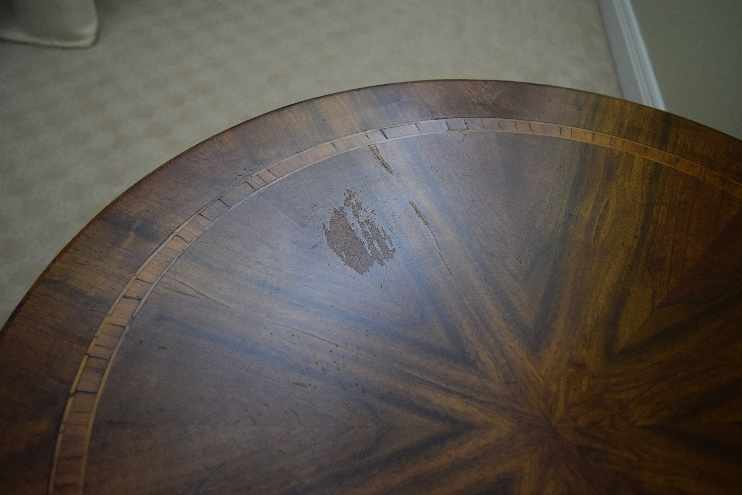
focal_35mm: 36
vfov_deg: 36.9
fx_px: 742
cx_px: 371
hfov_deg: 53.1
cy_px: 248
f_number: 4
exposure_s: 1/60
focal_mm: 24
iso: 1400
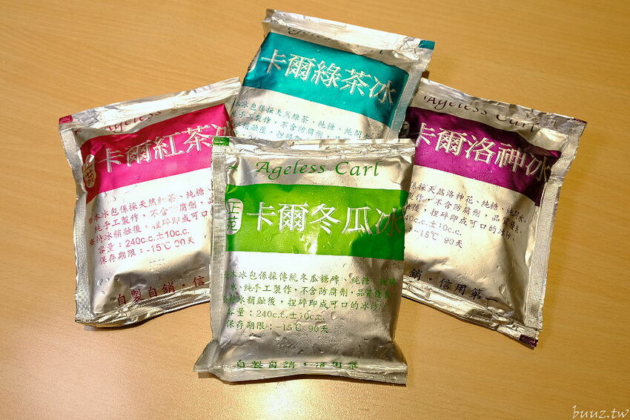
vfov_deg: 44.9
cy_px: 210
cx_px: 315
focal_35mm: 29
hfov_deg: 63.7
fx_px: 507
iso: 2000
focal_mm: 19.6
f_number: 8
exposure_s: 1/160
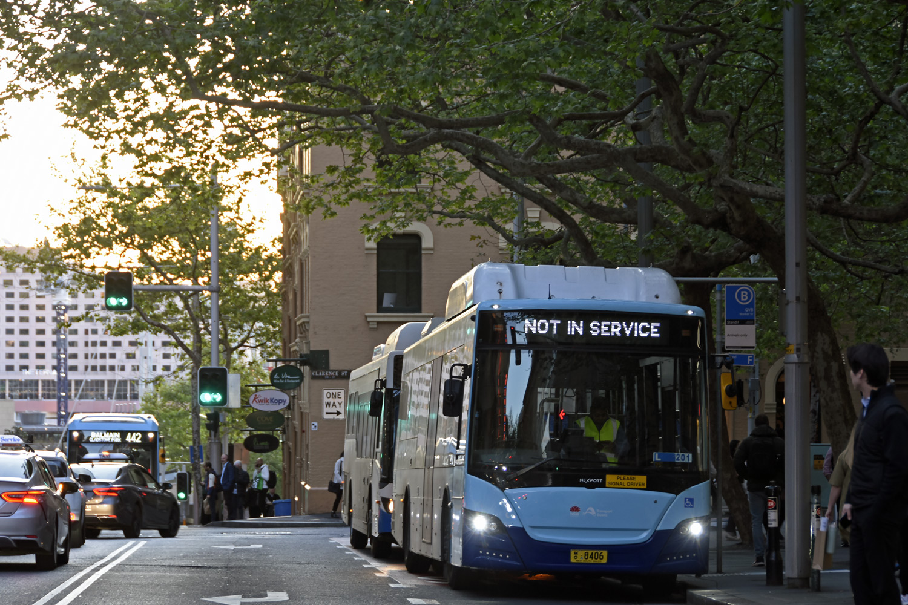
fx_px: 3102
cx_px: 454
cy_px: 302
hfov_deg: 16.7
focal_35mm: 123
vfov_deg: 11.1
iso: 400
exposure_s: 1/30
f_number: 5.6
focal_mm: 82
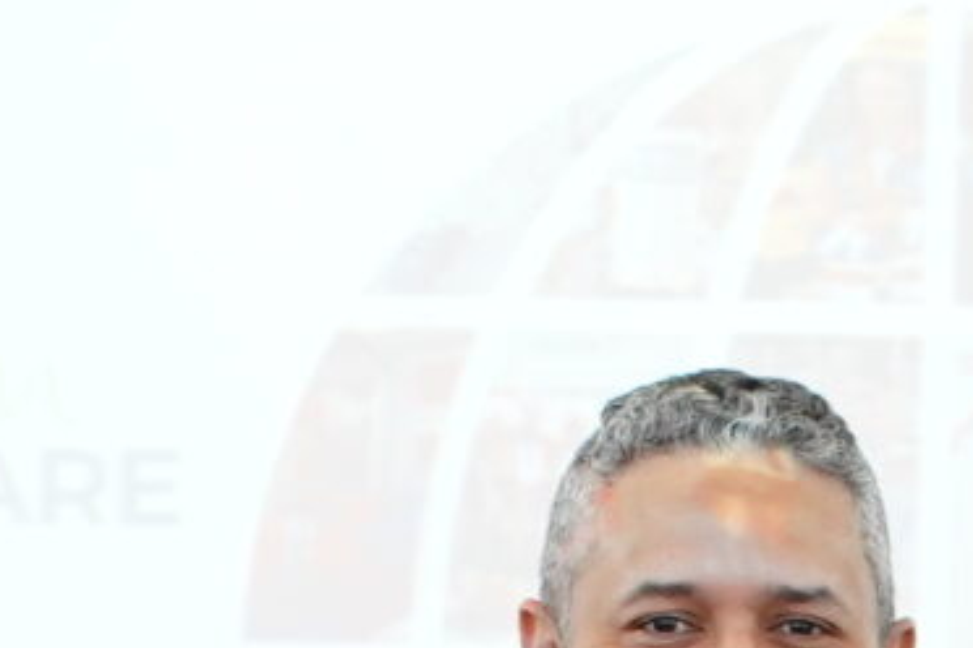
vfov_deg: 5.4
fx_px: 6513
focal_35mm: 241
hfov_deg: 8.4
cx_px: 1219
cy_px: 1917
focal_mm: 35
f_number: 3.2
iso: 2000
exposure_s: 1/200
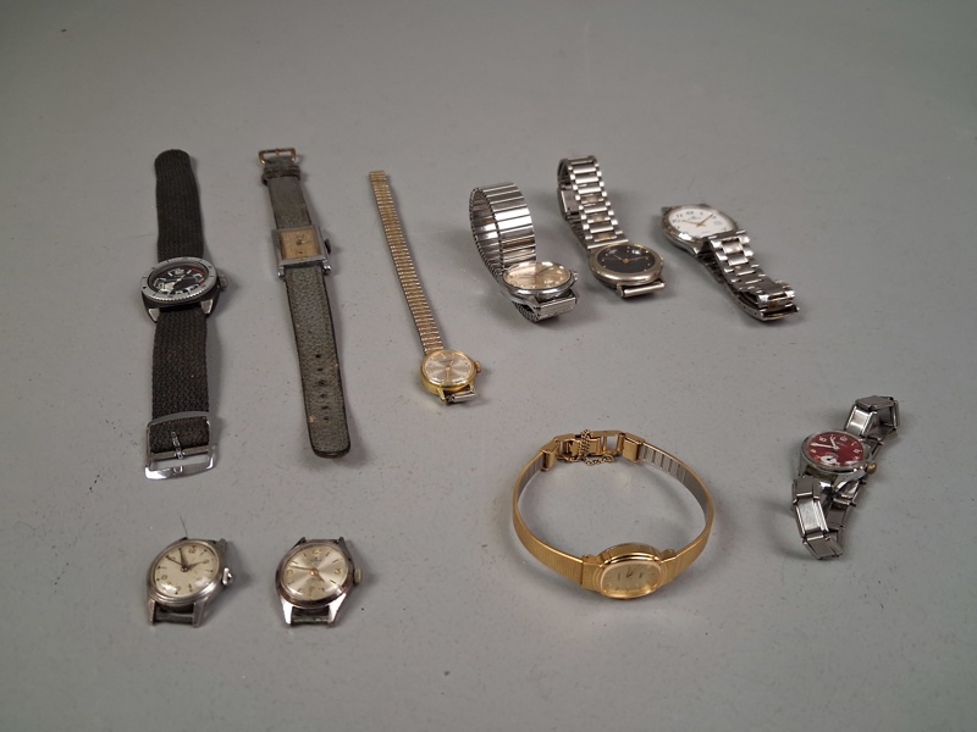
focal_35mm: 27
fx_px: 762
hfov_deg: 65.3
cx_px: 488
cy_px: 366
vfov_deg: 51.4
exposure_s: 1/100
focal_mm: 4
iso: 320
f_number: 1.8
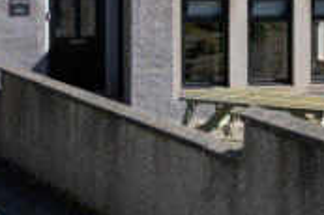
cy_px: -25
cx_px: 242
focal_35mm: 66
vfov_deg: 19.6
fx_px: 593
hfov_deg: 30.1
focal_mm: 24
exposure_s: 1/2000
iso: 400
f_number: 8
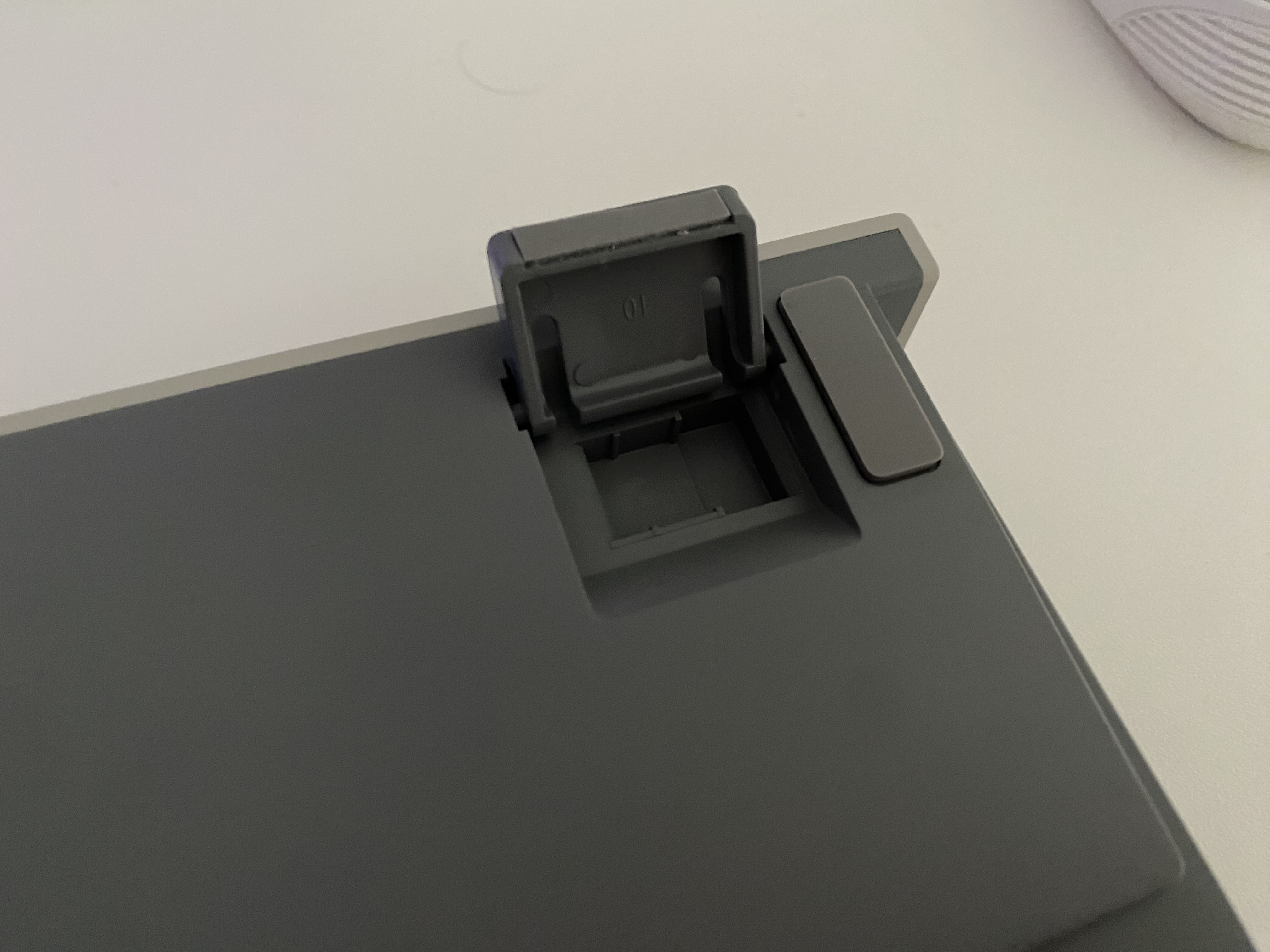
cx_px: 635
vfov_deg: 53.1
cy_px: 476
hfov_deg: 67.3
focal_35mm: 26
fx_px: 954
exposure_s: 1/30
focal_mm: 4.25
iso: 1000
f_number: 1.8
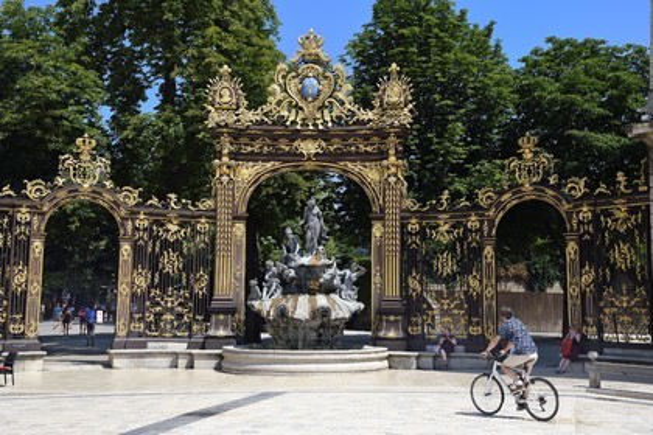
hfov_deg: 38.2
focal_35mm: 52
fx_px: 943
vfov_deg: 26.0
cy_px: 218
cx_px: 326
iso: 200
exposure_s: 1/400
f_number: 9
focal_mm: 52
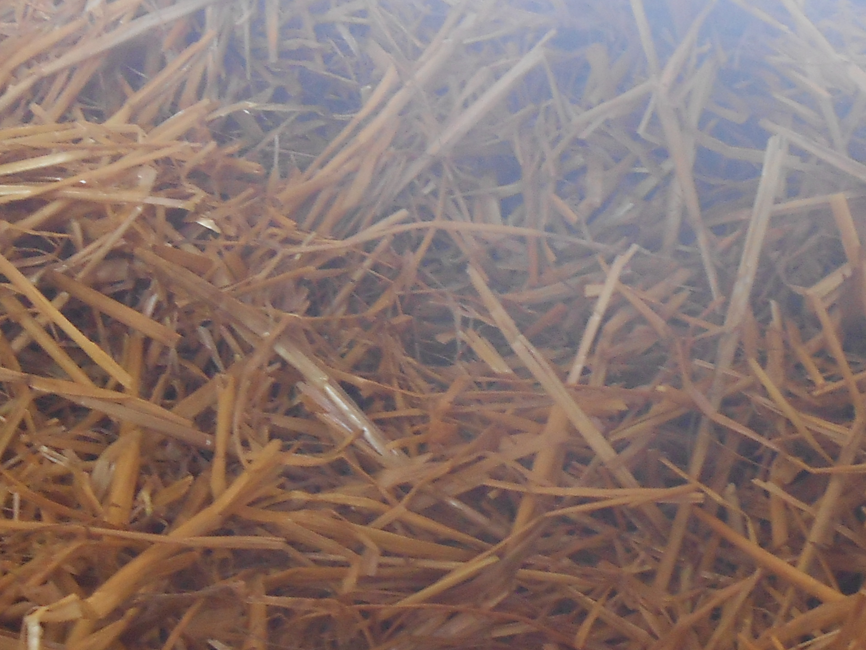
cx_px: 531
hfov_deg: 27.0
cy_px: 376
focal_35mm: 72
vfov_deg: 20.4
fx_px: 1801
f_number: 3.8
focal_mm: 5.3
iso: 200
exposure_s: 1/30
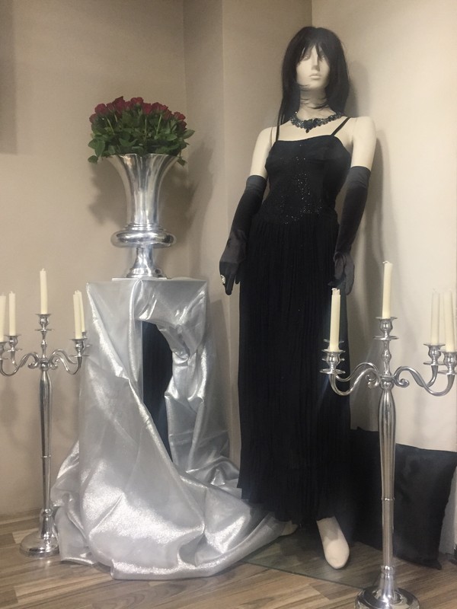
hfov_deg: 48.2
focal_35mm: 29
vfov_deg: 61.7
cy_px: 304
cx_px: 228
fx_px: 510
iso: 250
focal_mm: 4.15
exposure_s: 1/33
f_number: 2.2
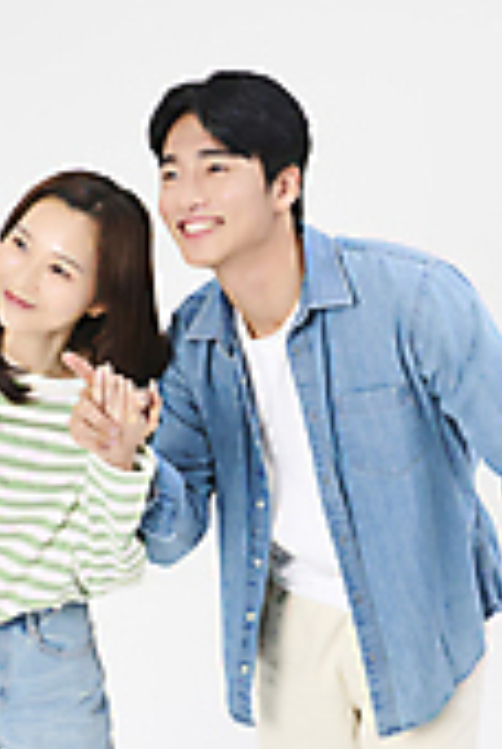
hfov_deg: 15.8
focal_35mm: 87
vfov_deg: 23.0
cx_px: 258
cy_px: 599
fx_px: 1812
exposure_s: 1/125
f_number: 11
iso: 160
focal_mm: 37
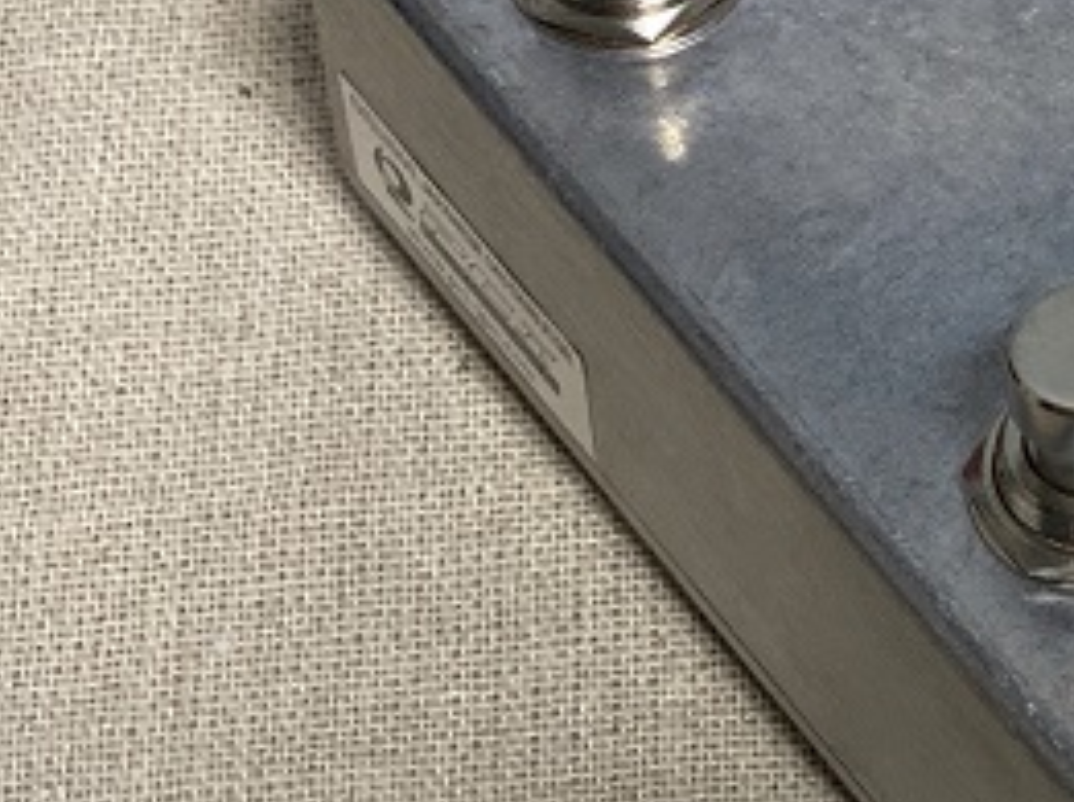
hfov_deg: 11.9
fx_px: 4988
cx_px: 1451
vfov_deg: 9.2
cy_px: 167
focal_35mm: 161
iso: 160
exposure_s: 1/50
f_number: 2
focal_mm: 6
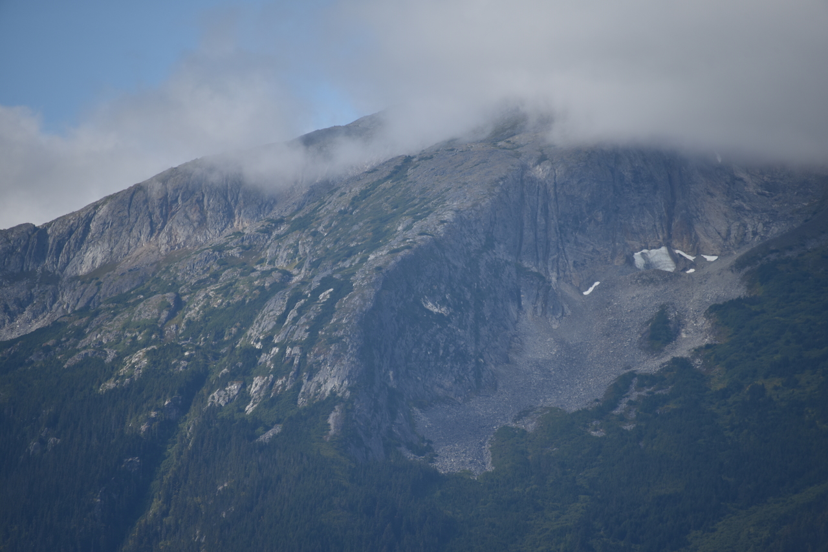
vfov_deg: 4.6
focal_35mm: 300
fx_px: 6901
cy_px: 276
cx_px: 414
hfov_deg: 6.9
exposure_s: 1/640
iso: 125
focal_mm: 300
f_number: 5.6
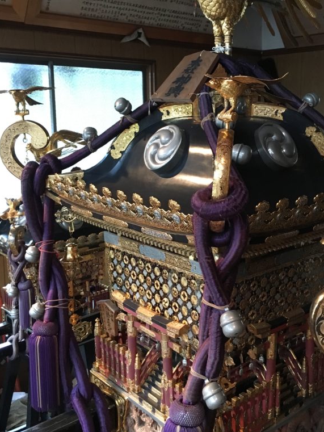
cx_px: 215
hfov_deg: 36.5
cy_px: 190
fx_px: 487
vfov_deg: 47.8
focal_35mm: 39
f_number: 2.2
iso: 200
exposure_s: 1/30
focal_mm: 4.15
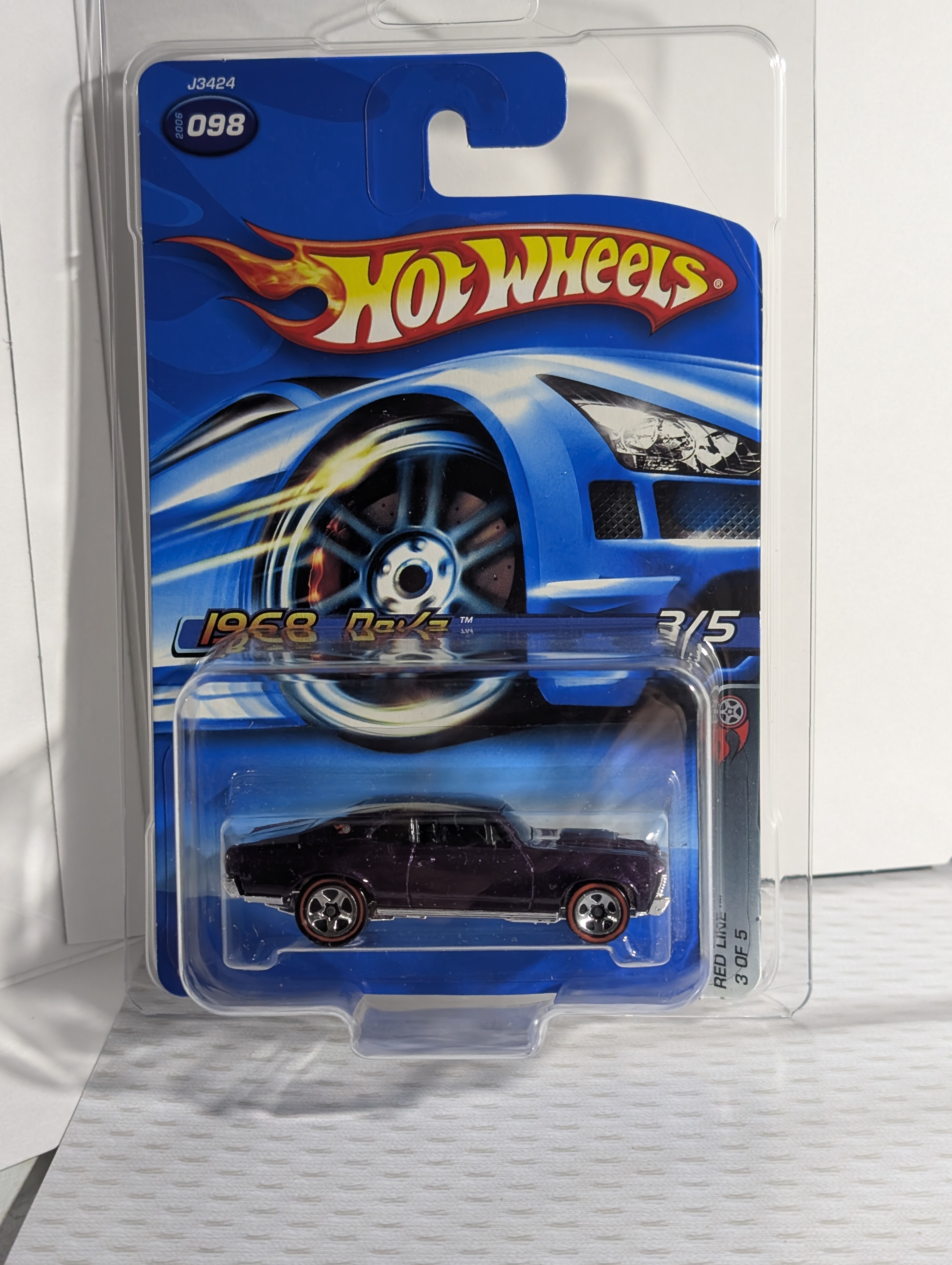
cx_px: 476
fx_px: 1792
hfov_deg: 29.7
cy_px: 632
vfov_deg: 38.9
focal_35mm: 49
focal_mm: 6.9
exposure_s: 1/81.1
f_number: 1.68
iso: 300
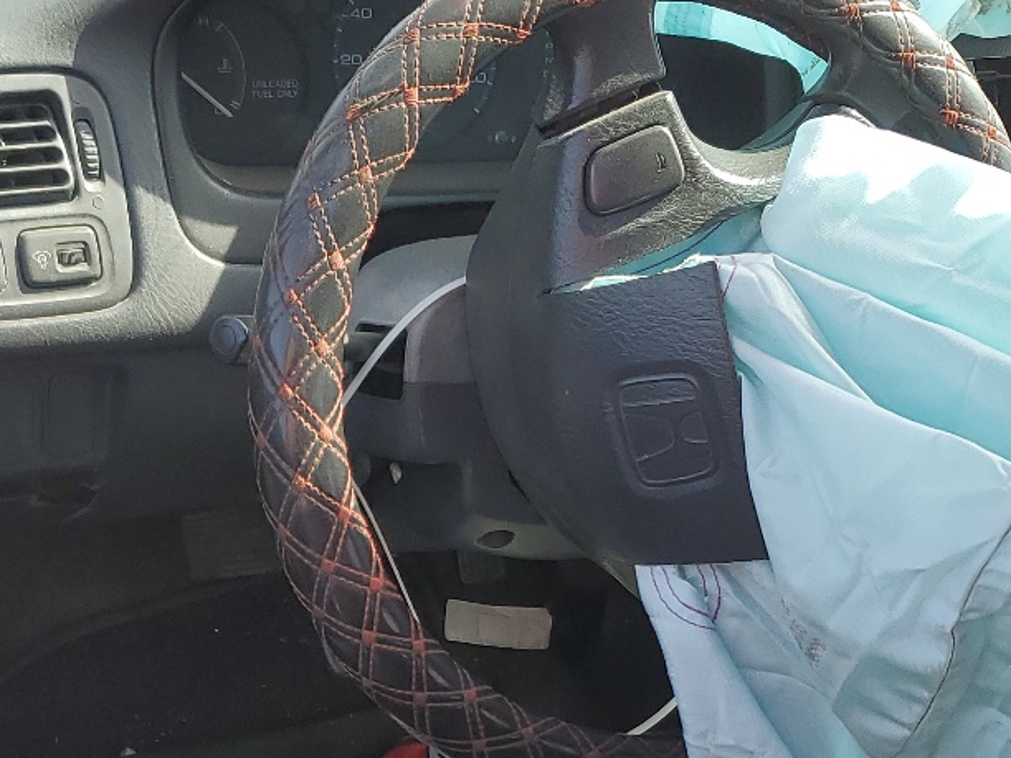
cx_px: 352
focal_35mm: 68
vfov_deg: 20.8
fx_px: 1986
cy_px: 781
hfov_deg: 28.4
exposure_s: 1/500
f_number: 1.5
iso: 50
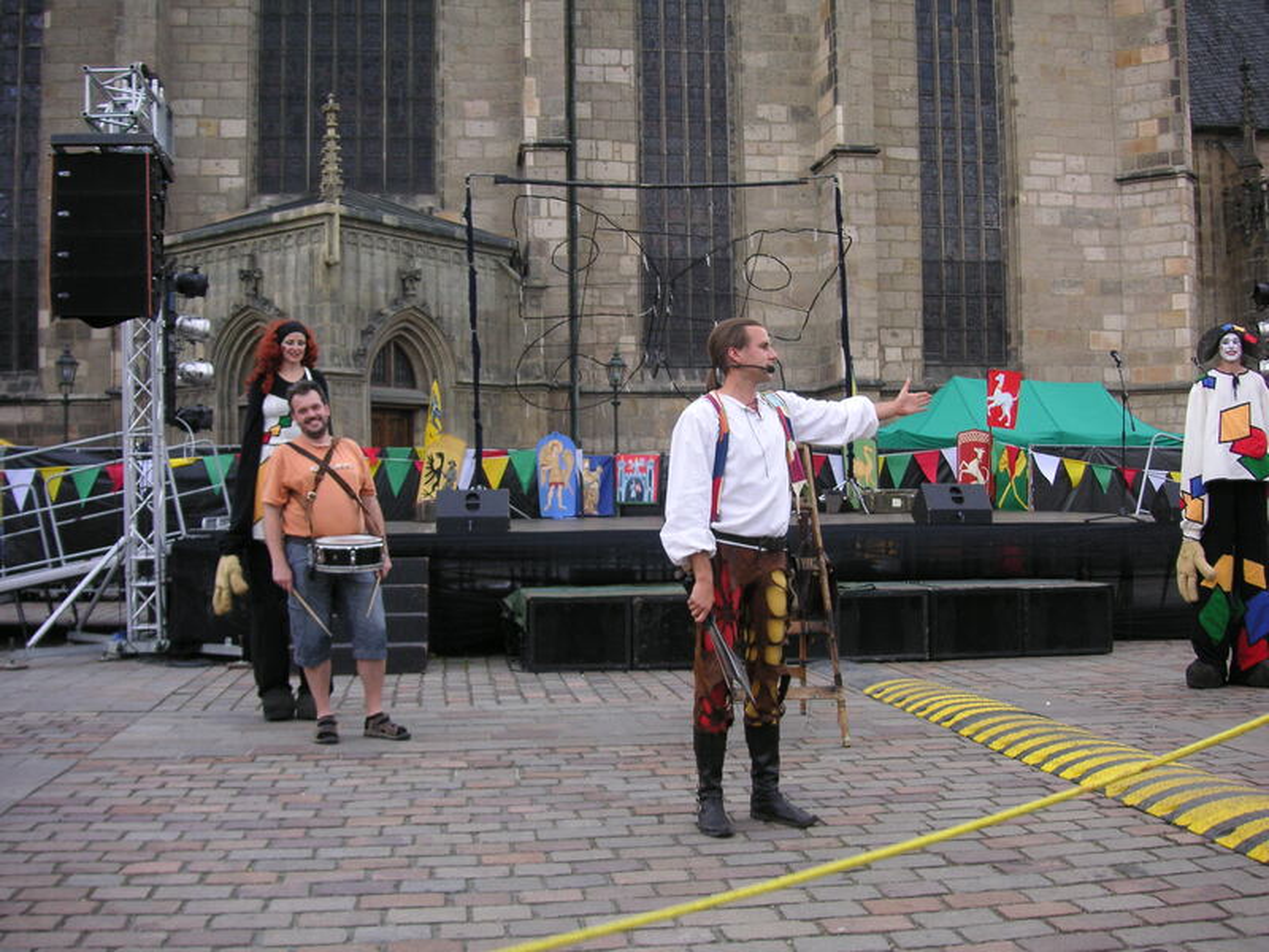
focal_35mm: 37
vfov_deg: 38.7
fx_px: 1356
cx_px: 634
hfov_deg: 50.1
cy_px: 476
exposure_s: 1/125
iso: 50
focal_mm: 6.1
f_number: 2.8
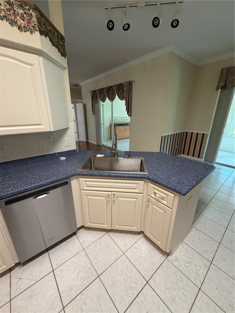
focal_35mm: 14
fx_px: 127
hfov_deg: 85.7
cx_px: 118
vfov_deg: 102.1
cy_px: 156
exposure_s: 1/60
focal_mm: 2.22
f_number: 2.2
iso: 200
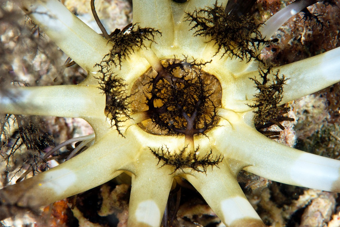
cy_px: 96
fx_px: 1370
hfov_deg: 14.1
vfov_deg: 9.5
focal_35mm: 145
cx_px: 164
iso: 200
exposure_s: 1/100
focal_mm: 105
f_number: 25
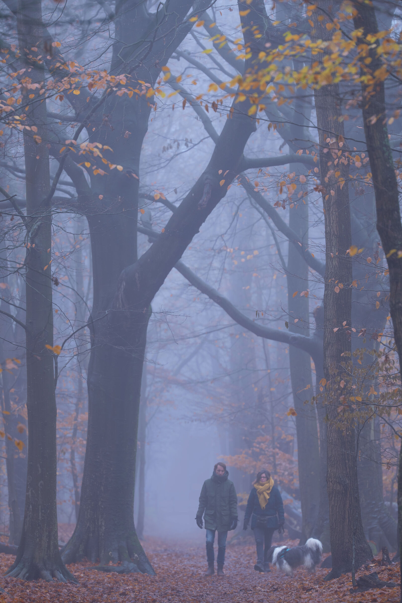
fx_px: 3768
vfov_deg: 9.1
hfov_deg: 6.1
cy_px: 302
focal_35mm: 225
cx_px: 201
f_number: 2.8
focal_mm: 150
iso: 100
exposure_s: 1/50
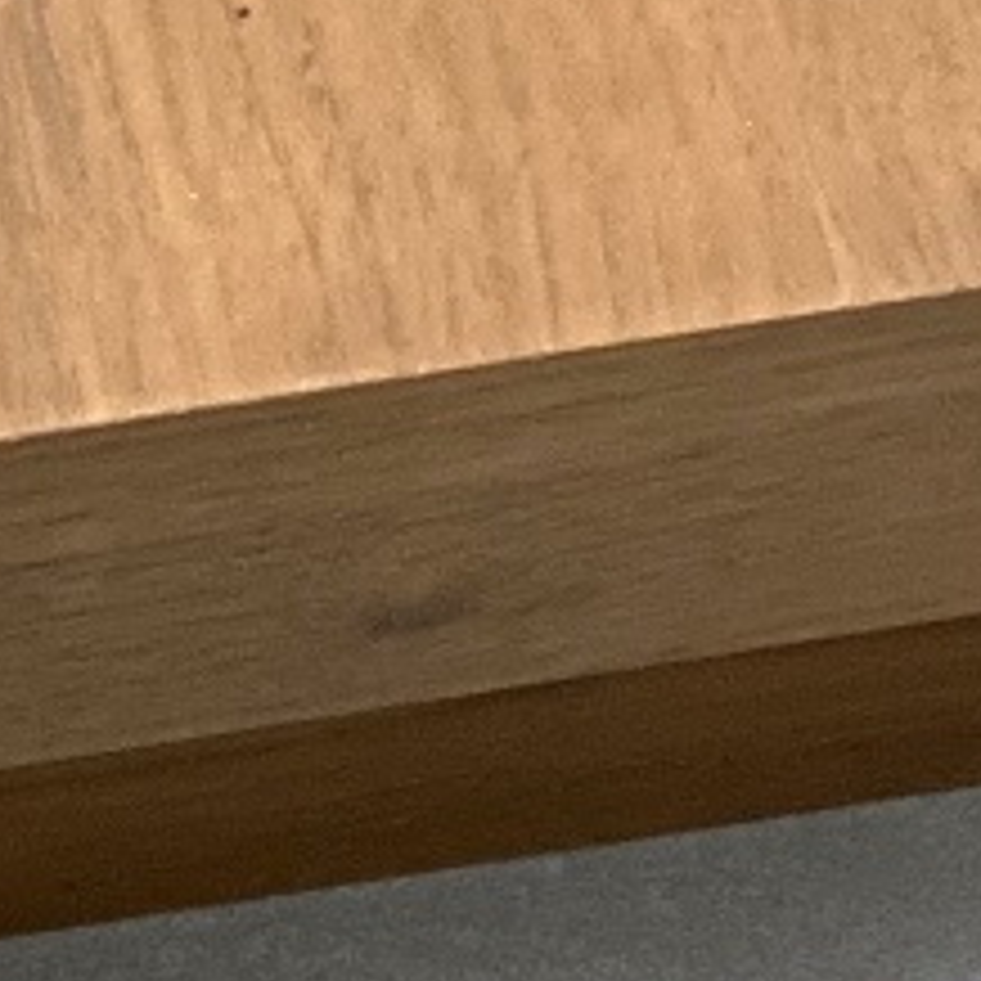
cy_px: 2956
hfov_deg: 5.6
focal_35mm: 303
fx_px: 9715
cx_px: -1314
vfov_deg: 5.4
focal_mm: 6
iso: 160
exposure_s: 1/100
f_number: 2
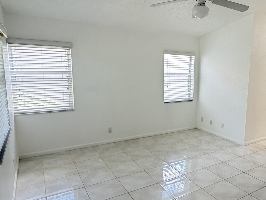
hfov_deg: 61.7
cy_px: 103
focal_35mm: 28
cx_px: 181
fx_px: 215
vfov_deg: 49.7
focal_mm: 2.22
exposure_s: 1/60
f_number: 2.2
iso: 250
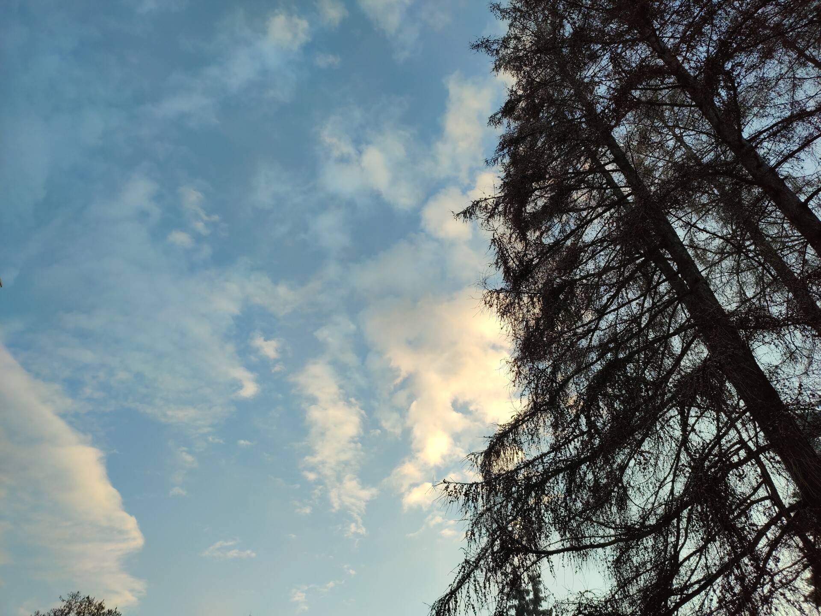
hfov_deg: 69.4
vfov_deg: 54.9
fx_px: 593
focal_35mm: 25
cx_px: 410
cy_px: 308
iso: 71
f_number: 1.9
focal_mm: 6.04
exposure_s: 1/100
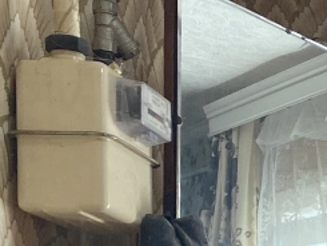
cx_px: 705
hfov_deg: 12.6
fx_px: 1257
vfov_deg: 10.1
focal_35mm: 133
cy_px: 523
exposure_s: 1/121
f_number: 1.8
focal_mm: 4.25
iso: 100
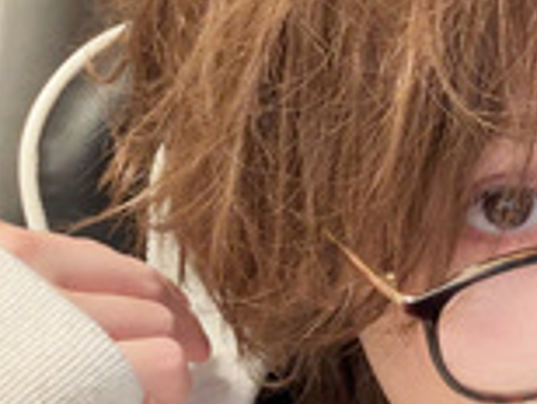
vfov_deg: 19.4
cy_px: 221
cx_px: 408
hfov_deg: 25.3
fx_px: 1181
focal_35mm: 76
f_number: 1.9
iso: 320
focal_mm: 2.69
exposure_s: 1/40
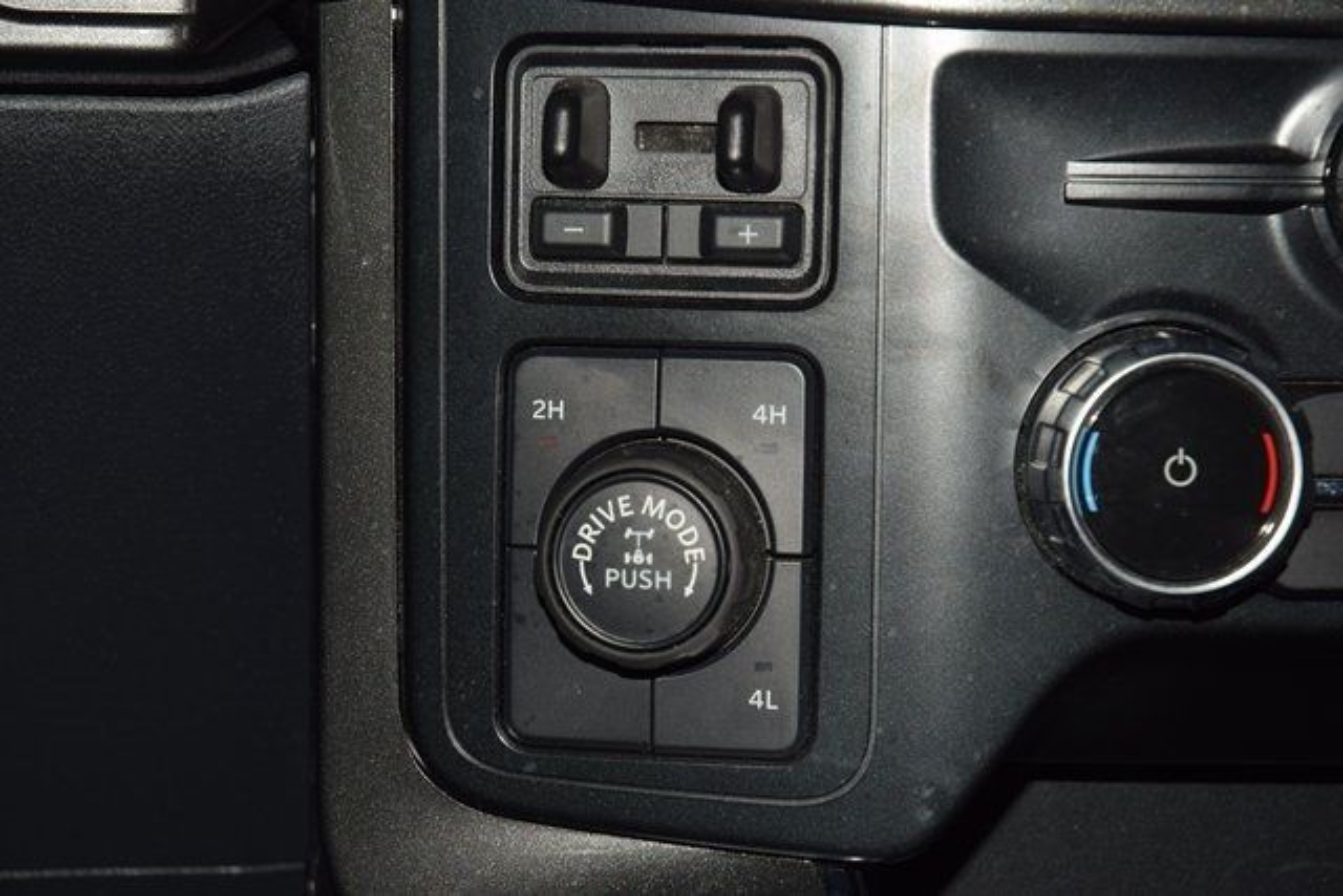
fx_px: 3918
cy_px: 448
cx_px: 672
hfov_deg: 19.5
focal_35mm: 105
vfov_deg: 13.0
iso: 100
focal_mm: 70
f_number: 8
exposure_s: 1/125
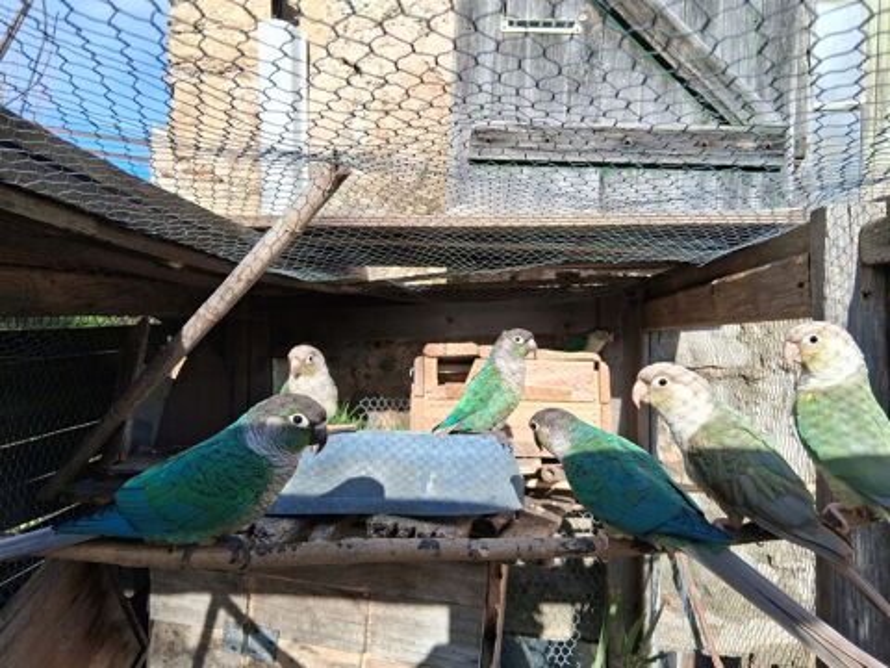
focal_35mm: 26
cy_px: 334
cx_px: 445
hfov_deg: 67.3
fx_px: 668
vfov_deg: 53.1
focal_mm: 3.98
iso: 25
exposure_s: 1/478
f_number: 1.8
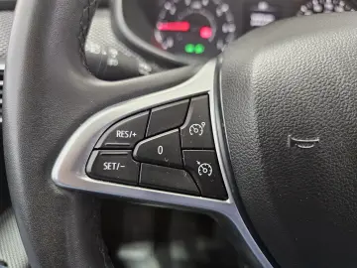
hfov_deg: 73.9
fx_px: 237
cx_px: 178
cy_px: 134
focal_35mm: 23
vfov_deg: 58.9
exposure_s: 1/33.3
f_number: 1.7
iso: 500
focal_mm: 6.3
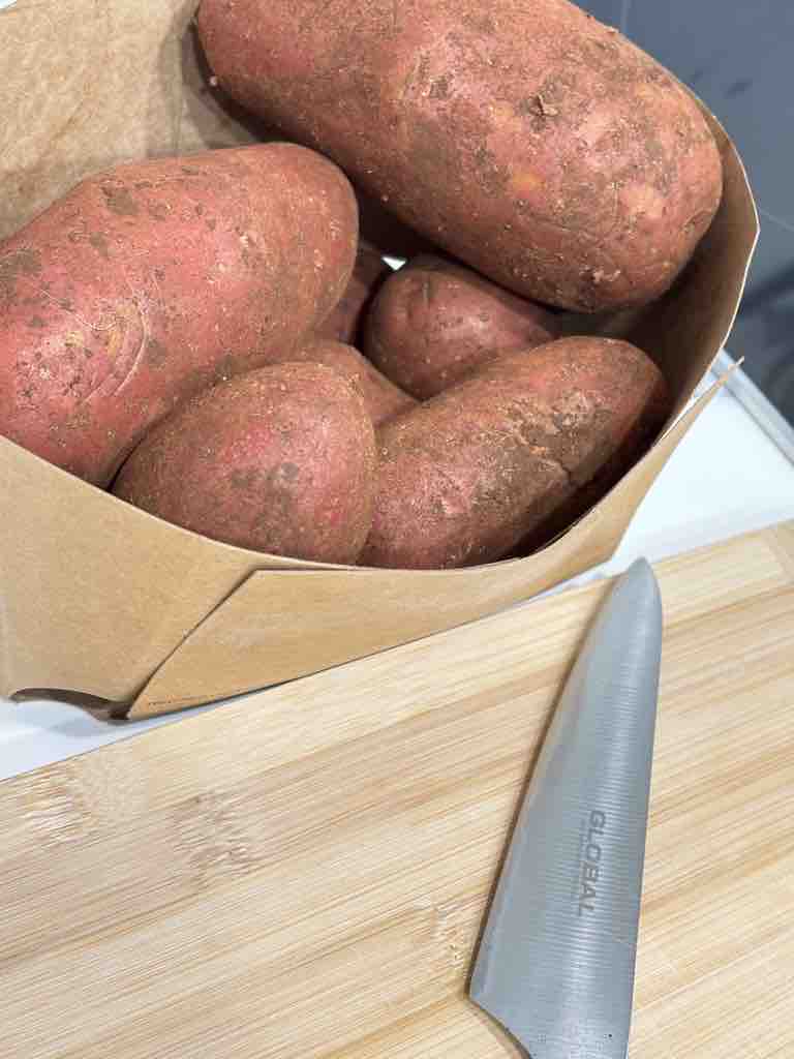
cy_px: 530
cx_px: 397
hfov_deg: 28.0
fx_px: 1590
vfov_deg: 36.8
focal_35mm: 52
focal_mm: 5.96
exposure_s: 1/33
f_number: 1.6
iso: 125
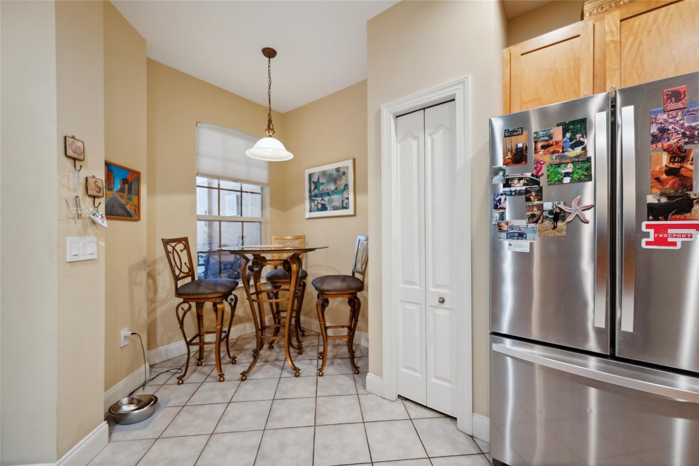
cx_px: 350
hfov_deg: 104.2
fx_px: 272
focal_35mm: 14
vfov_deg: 81.2
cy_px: 233
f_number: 6.3
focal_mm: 14
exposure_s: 1/8
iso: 250
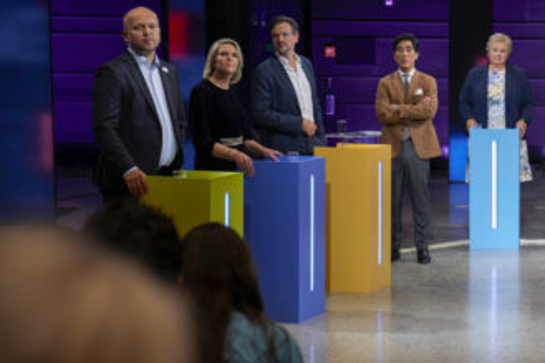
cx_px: 585
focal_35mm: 105
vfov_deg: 13.0
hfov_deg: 18.8
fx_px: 1589
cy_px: 157
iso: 1600
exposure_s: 1/400
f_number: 2.8
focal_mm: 48
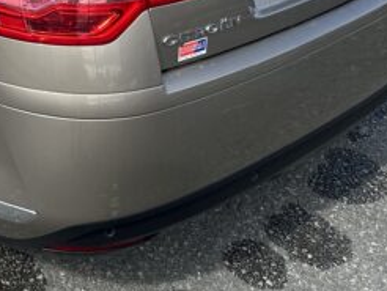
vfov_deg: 17.5
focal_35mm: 78
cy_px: -112
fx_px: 873
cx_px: 6
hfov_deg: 24.0
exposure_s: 1/2252
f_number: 1.78
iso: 80
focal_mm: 6.86
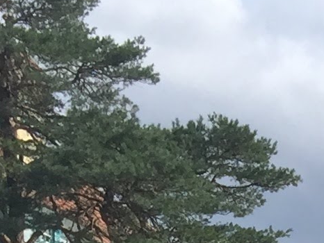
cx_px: 766
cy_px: 817
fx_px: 1901
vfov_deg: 6.5
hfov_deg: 8.9
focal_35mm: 203
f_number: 2.2
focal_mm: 4.15
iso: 32
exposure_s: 1/1647
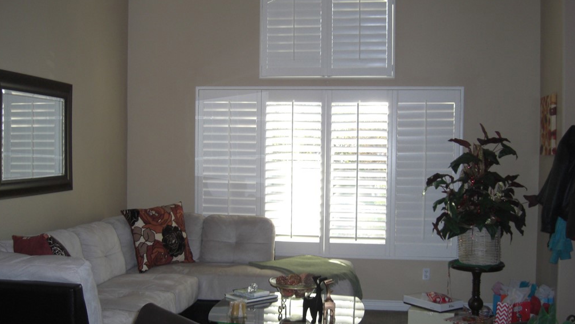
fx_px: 640
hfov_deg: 48.3
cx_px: 286
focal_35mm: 42
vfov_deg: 28.3
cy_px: 187
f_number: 2.8
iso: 200
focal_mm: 7.9
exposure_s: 1/60
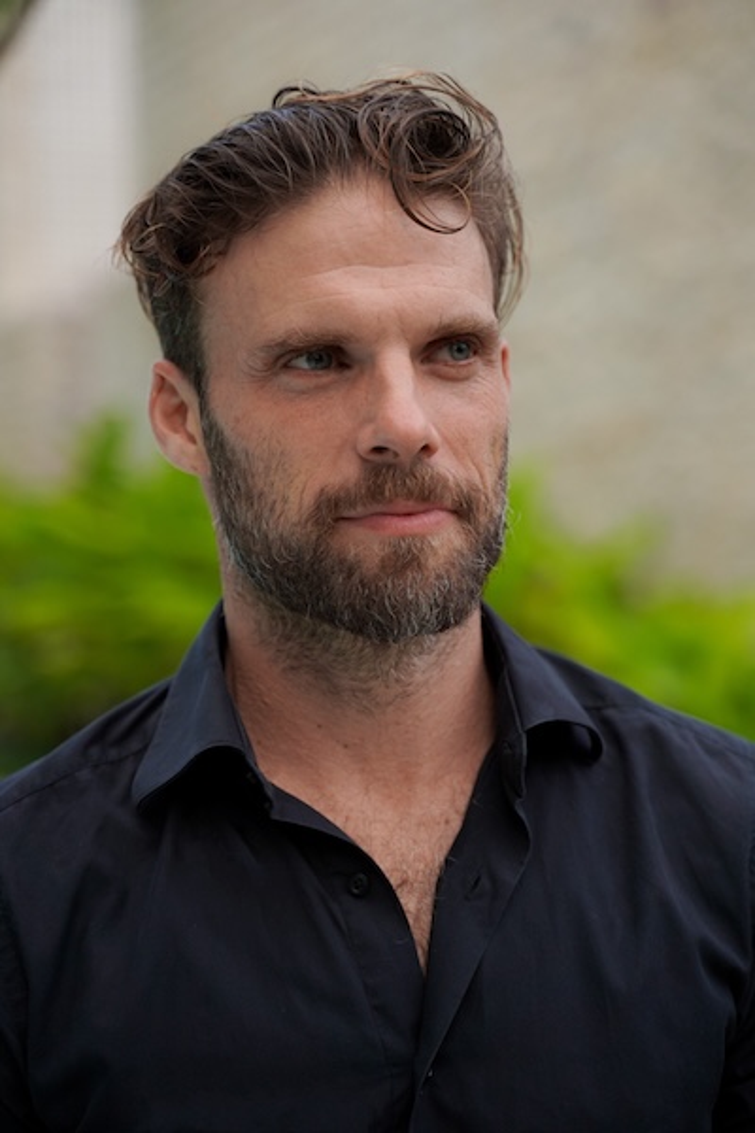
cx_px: 378
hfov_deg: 18.2
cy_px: 566
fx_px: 2359
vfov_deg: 27.0
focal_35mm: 75
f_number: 3.5
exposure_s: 1/160
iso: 320
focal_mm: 75
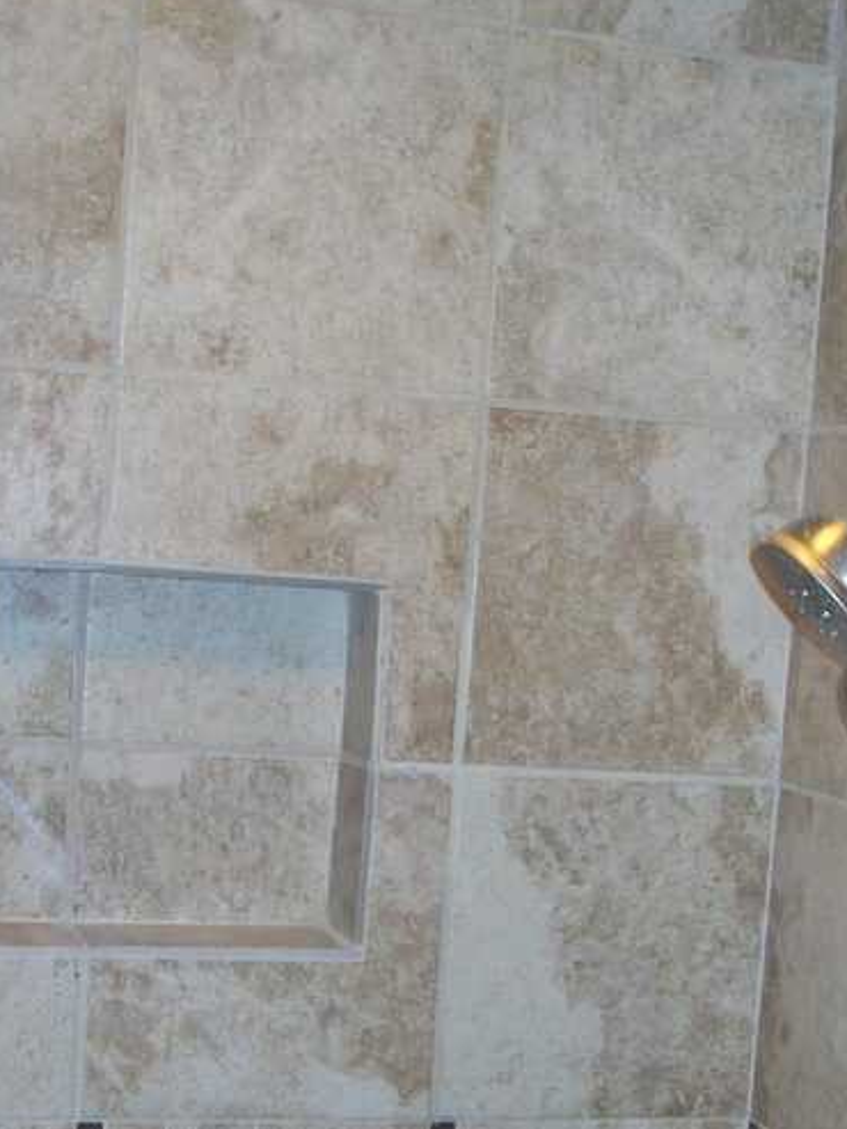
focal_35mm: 73
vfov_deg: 26.2
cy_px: 898
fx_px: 2381
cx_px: 506
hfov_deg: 20.2
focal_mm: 6
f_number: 2.7
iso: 160
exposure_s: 1/30
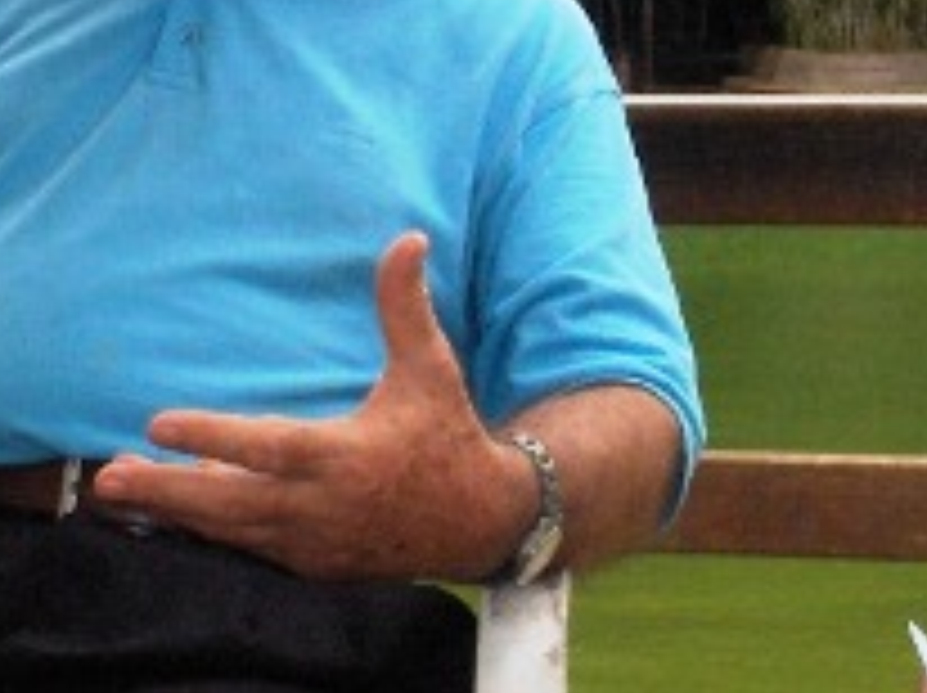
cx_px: 117
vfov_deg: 20.0
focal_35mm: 72
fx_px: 1926
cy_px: 76
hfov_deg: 26.3
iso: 100
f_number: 6.5
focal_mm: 6.11
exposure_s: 1/521
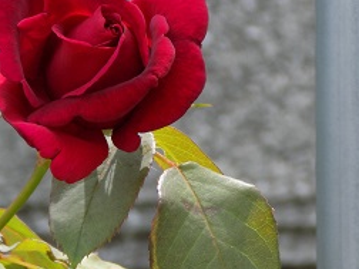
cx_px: 66
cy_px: 84
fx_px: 4294
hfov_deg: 4.8
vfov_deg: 3.6
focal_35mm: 414
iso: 80
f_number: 5.5
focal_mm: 38.6
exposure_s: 1/160
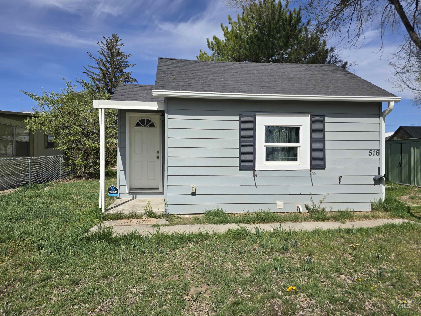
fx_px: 280
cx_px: 210
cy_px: 158
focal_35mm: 23
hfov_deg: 73.9
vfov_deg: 58.9
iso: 12
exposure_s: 1/1354
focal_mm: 6.3
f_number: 1.7
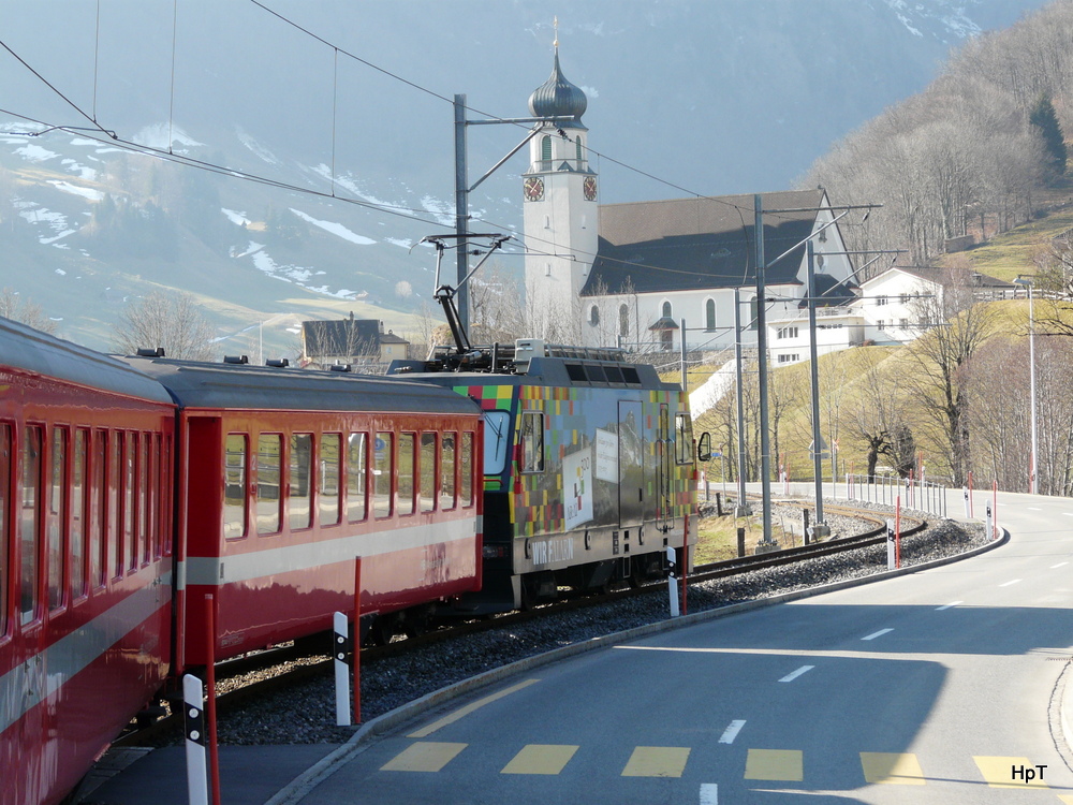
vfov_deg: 12.7
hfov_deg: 16.8
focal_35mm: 117
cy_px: 402
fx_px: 3627
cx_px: 536
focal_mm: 19.2
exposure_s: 1/250
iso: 100
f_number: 4.5
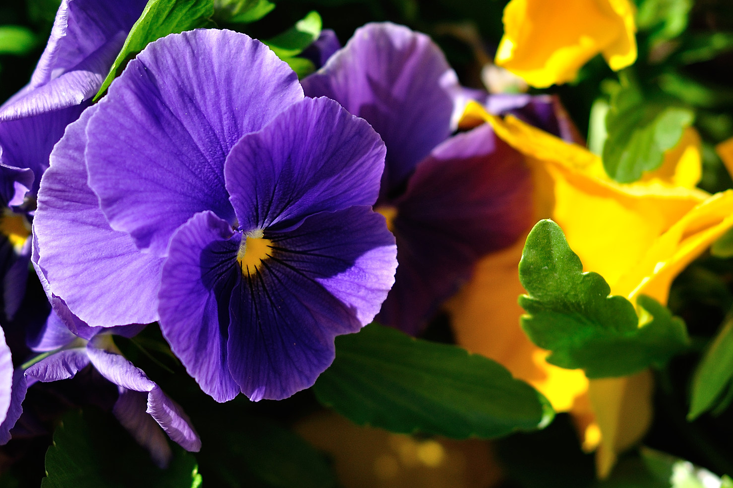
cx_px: 282
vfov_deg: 11.2
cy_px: 159
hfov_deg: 16.8
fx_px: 2483
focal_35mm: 122
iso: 200
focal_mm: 50
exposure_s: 1/1600
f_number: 2.8
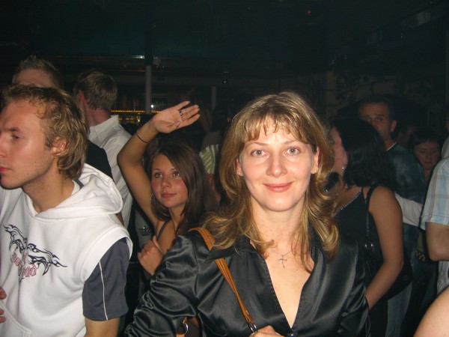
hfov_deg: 49.0
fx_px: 493
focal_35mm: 38
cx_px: 224
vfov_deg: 37.7
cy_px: 168
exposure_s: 1/60
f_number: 2.8
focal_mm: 7.9
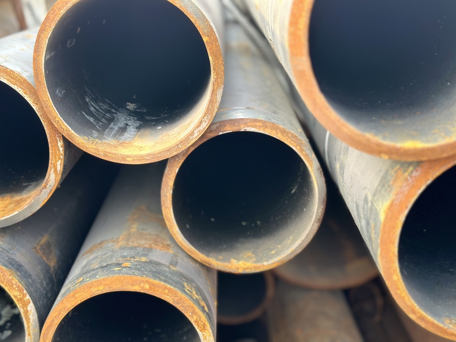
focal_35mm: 48
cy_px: 171
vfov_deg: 30.3
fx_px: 632
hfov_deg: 39.7
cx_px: 228
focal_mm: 6.86
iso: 80
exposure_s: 1/186
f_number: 1.78
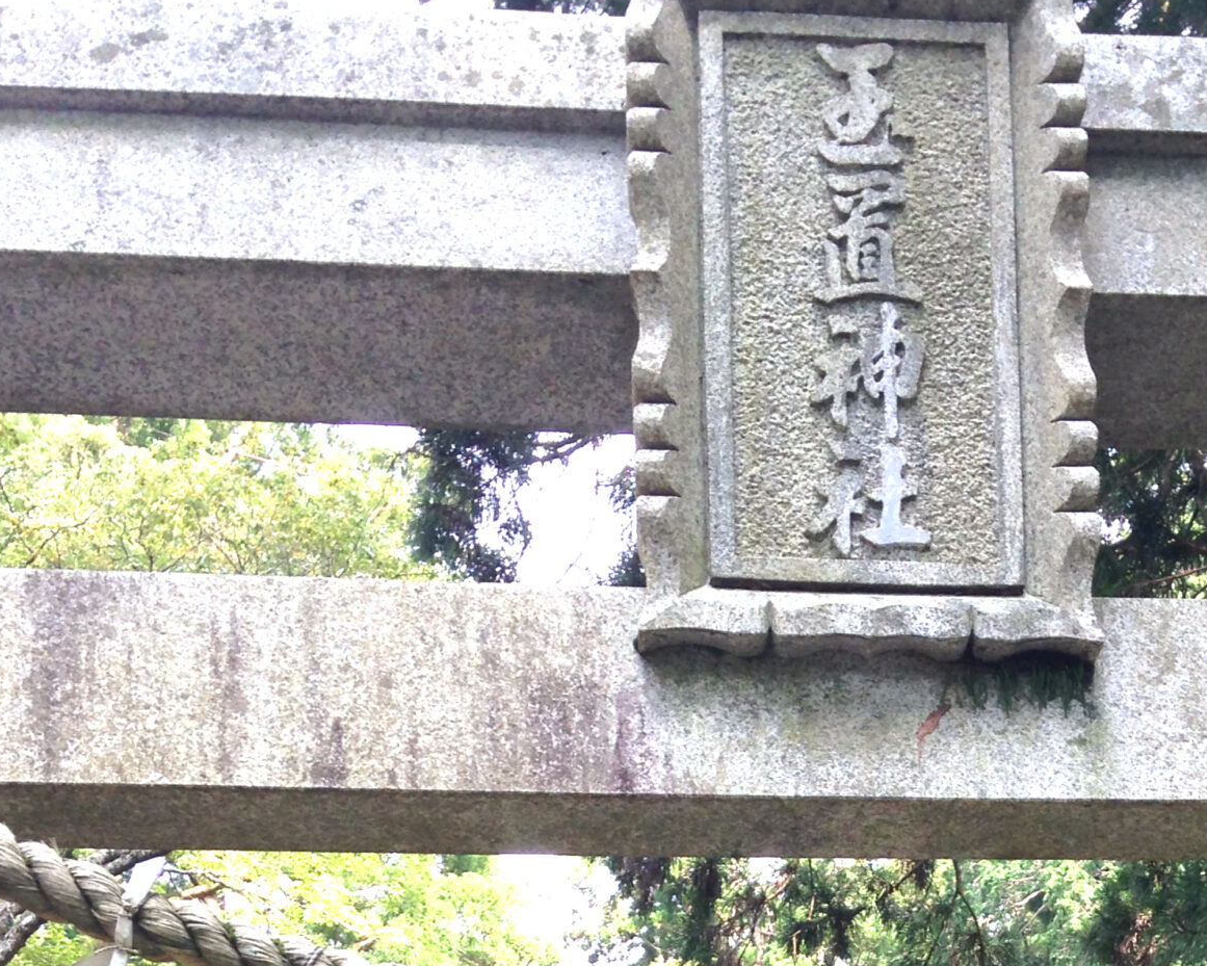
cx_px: 921
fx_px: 2537
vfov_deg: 19.8
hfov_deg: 26.4
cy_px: 1250
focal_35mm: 71
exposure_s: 1/168
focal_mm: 4.12
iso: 50
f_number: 2.4
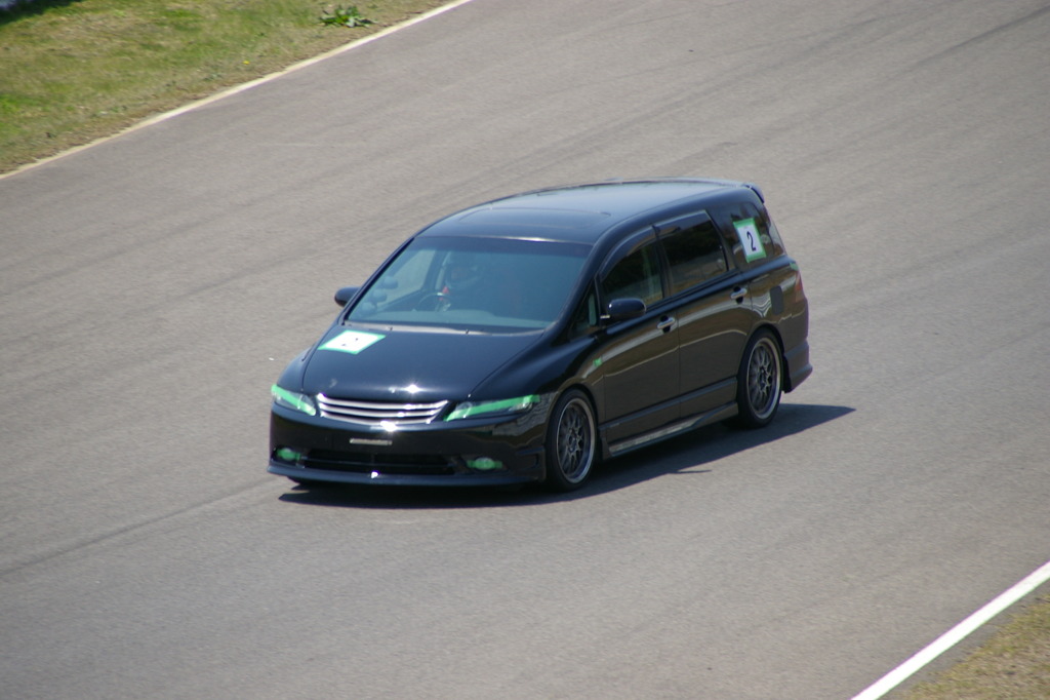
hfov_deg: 5.5
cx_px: 525
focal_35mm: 375
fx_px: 10933
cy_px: 350
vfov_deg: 3.7
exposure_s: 1/350
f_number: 8
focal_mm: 250
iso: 200
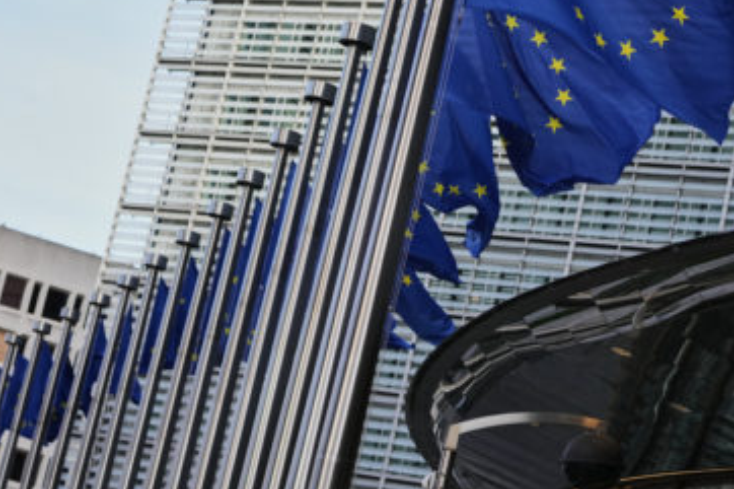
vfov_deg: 11.8
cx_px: 434
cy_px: 166
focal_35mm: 116
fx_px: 2364
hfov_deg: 17.6
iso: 640
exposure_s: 1/3200
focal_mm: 70
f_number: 2.8
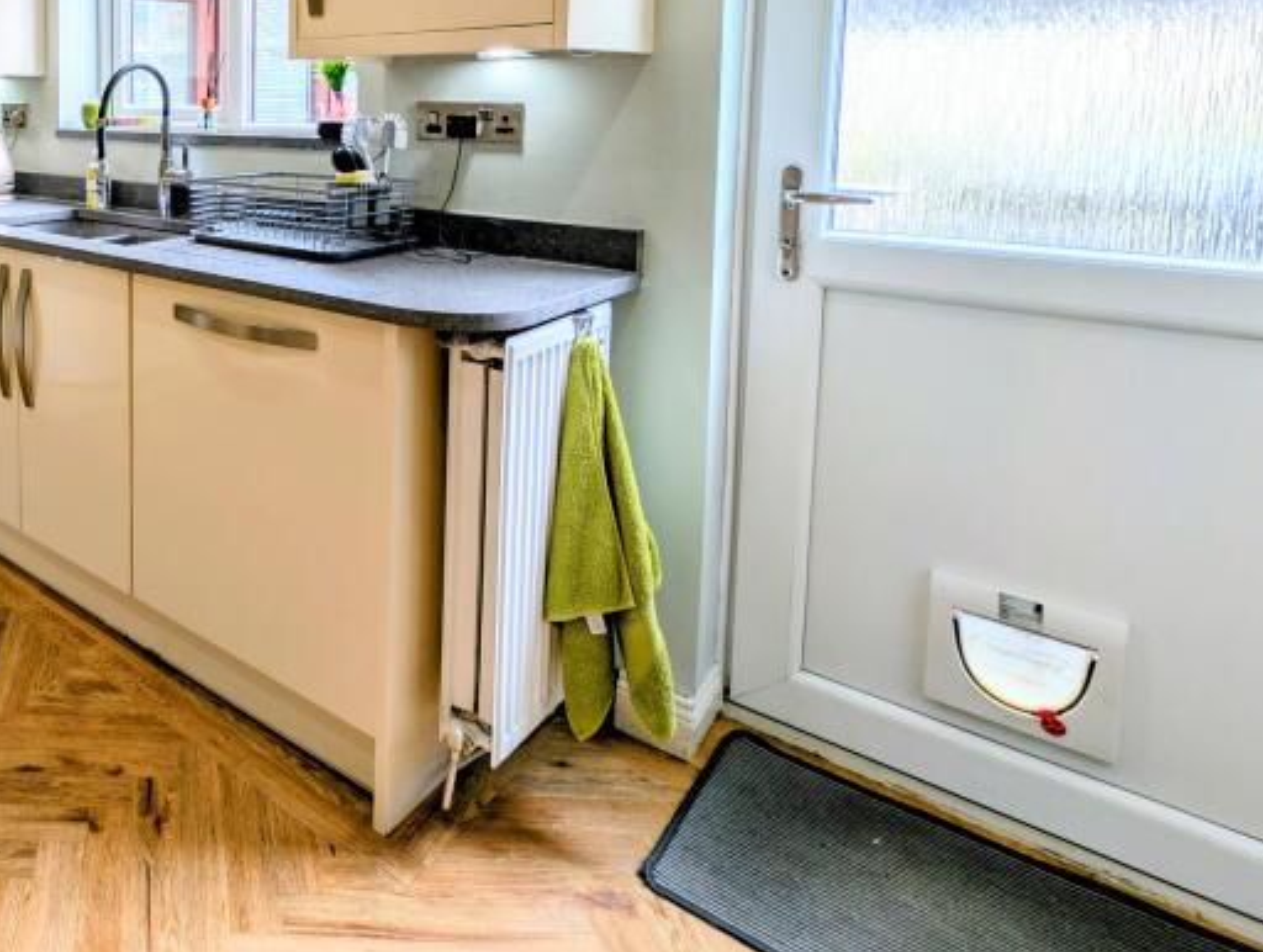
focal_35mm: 24
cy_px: 174
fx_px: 877
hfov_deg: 59.4
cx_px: 99
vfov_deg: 52.8
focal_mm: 2.23
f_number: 1.95
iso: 37
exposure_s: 1/109
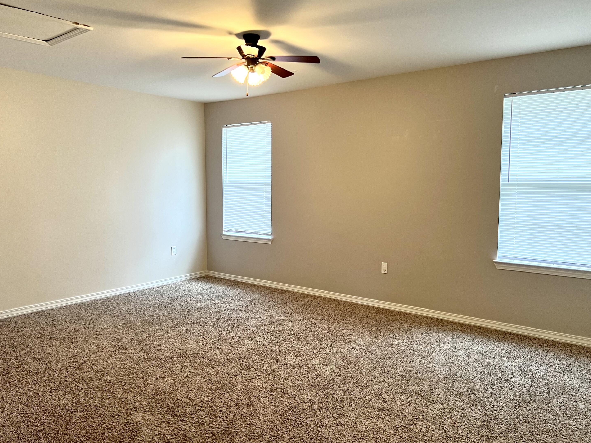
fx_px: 461
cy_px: 220
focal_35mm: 27
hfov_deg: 65.3
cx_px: 289
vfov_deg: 51.4
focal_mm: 5.7
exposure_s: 1/60
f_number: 1.5
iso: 160
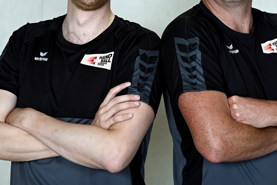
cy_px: 46
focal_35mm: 164
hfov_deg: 12.5
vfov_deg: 8.4
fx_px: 1262
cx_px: 168
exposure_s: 1/250
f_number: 5.6
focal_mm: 105
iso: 250
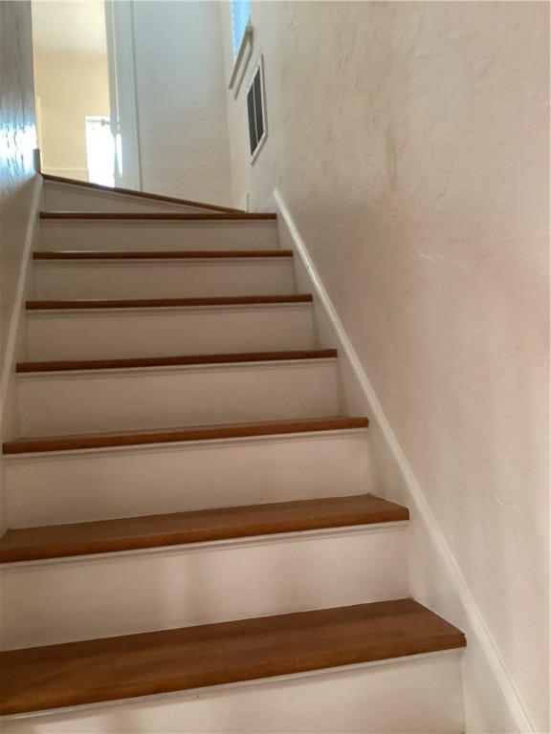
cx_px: 276
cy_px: 367
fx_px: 658
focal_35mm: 31
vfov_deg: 58.4
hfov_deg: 45.4
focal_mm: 3.3
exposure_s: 1/60
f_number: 2.4
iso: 400
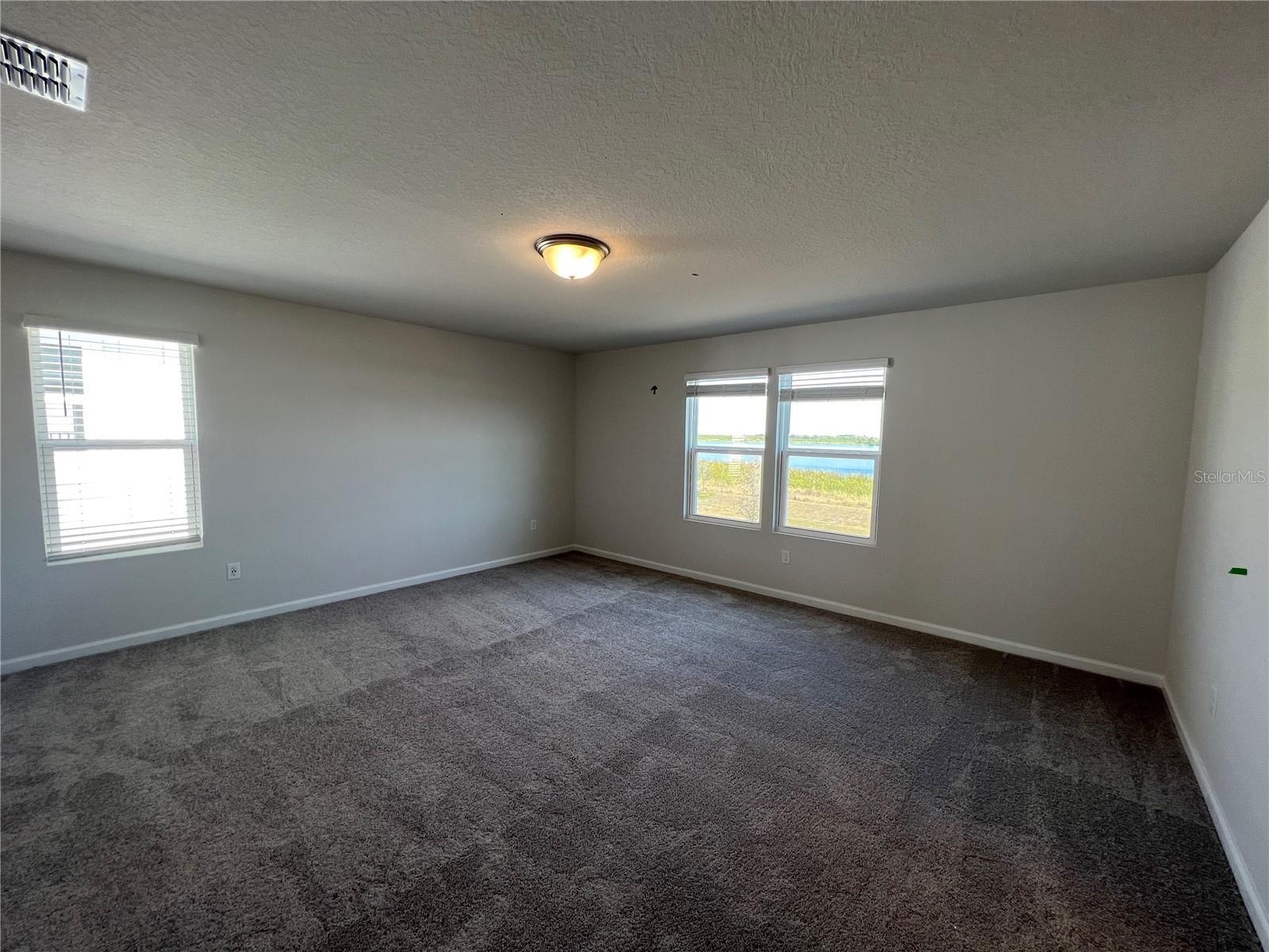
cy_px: 476
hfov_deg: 106.2
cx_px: 634
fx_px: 477
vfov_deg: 89.9
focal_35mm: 13
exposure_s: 1/120
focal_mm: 1.57
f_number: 1.8
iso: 50
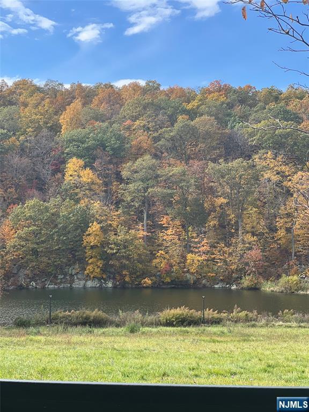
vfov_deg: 25.3
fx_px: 916
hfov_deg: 19.1
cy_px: 206
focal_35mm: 77
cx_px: 154
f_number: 2.8
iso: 32
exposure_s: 1/355
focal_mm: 9
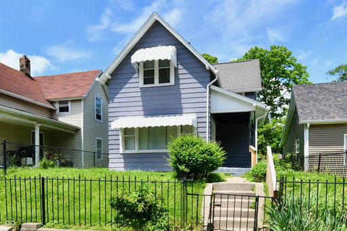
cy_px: 116
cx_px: 174
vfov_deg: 81.2
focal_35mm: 14
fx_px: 135
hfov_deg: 104.3
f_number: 14
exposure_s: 1/800
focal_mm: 14
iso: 640
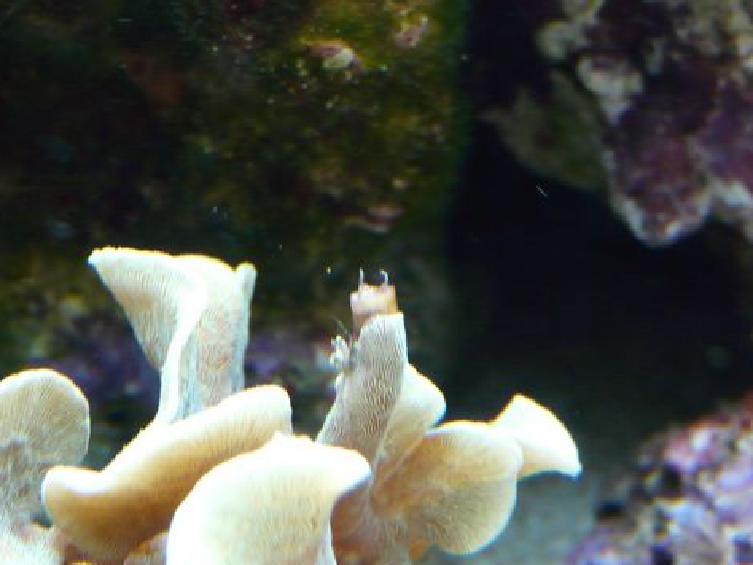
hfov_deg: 17.1
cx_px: 371
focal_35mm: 115
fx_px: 2502
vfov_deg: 12.9
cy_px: 321
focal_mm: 14
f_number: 3.6
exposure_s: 1/30
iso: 400
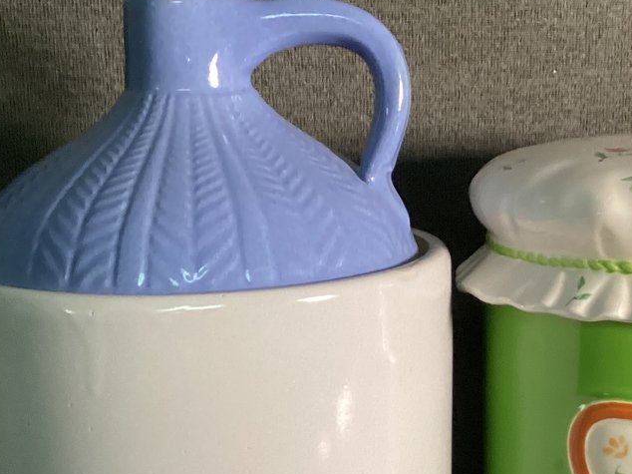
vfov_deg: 19.6
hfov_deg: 26.2
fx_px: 1351
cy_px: 408
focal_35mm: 74
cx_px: 427
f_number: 2.4
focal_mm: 3.3
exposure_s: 1/60
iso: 320
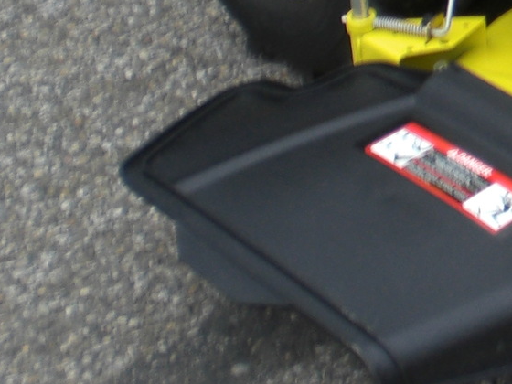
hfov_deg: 13.2
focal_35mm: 139
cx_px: 821
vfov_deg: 10.3
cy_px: -208
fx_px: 2056
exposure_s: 1/80
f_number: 3.1
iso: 50
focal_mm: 6.3
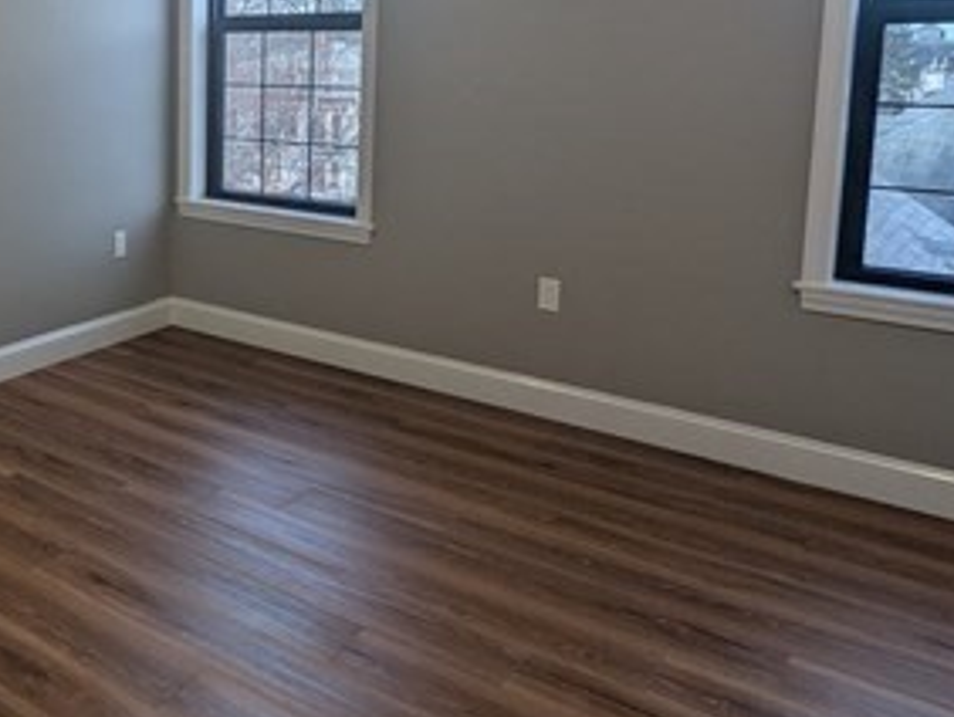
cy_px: 162
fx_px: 938
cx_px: 115
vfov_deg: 40.4
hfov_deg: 48.8
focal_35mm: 34
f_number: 2.2
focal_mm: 2.35
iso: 49
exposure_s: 1/24
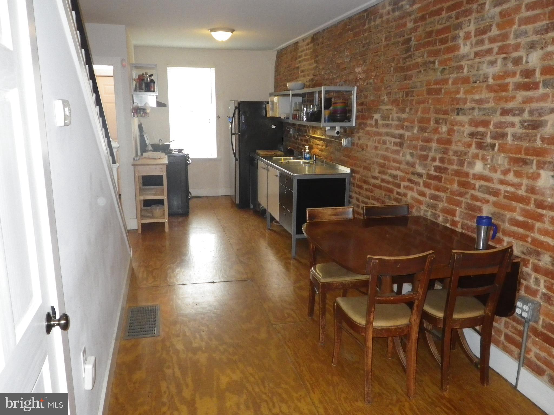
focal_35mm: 28
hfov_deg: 63.4
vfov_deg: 49.7
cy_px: 208
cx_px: 277
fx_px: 448
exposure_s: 1/50
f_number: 3.5
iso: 400
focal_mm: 5
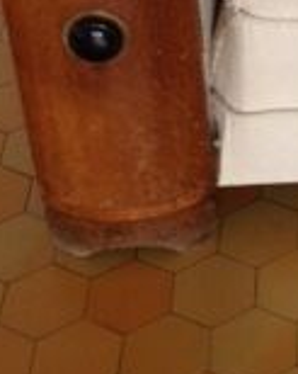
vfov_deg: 13.8
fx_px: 1479
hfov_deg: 11.2
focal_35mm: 134
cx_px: 409
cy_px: -119
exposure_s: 1/20
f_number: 2.4
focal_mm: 4.12
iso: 50
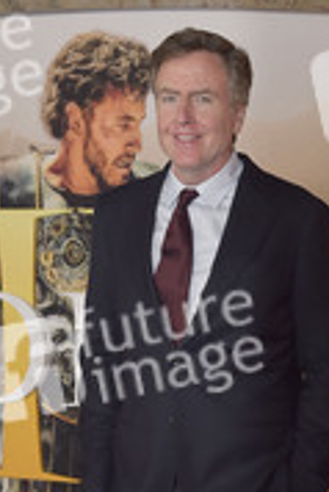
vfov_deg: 13.8
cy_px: 495
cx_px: 203
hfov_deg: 9.4
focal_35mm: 146
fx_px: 1997
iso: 1000
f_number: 5.6
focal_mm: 65
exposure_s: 1/250
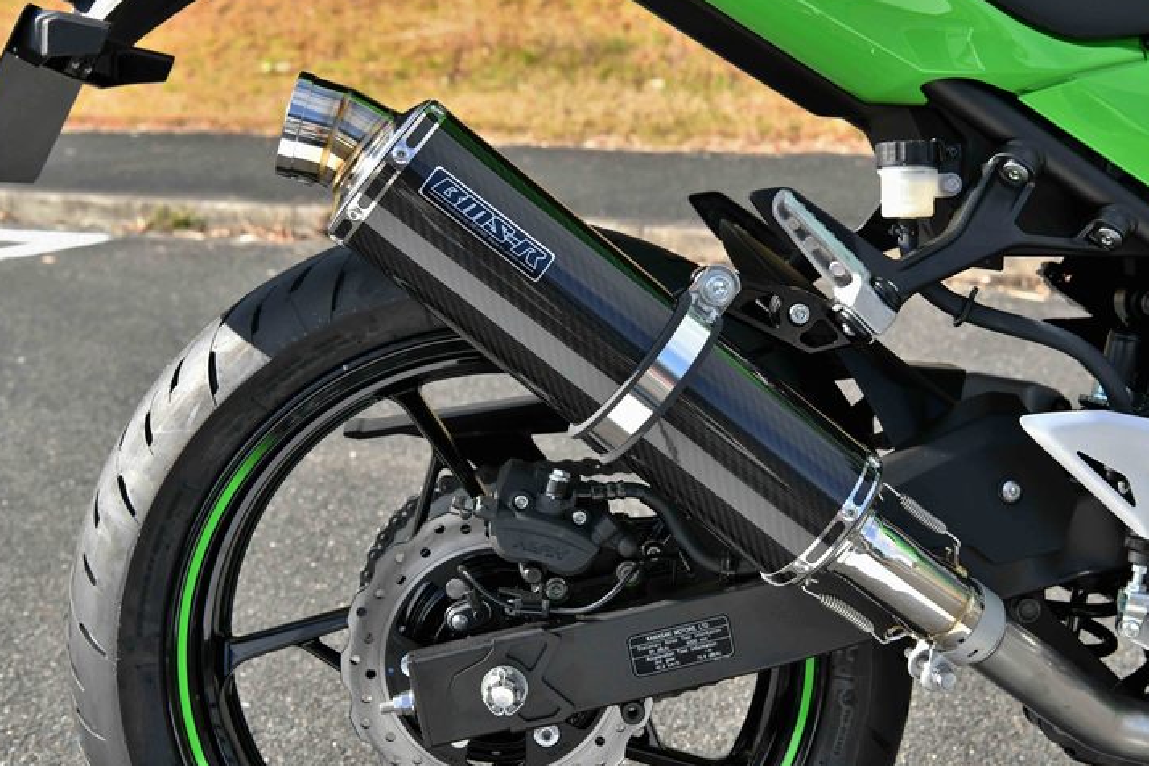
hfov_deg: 35.6
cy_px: 358
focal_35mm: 56
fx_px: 1787
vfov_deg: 24.2
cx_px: 626
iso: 2500
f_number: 9
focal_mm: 50
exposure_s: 1/2000
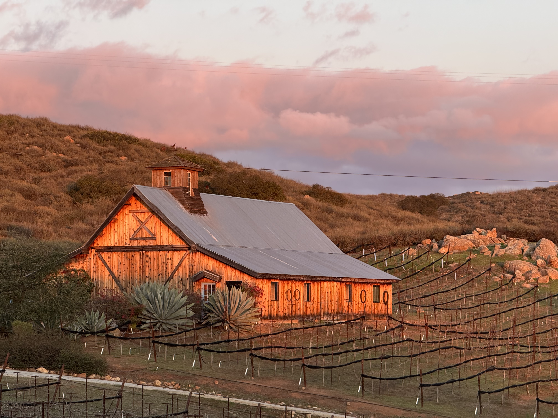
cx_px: 279
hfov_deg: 16.4
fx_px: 1934
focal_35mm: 120
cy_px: 209
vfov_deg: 12.3
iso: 100
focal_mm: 15.66
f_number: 2.8
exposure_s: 1/99
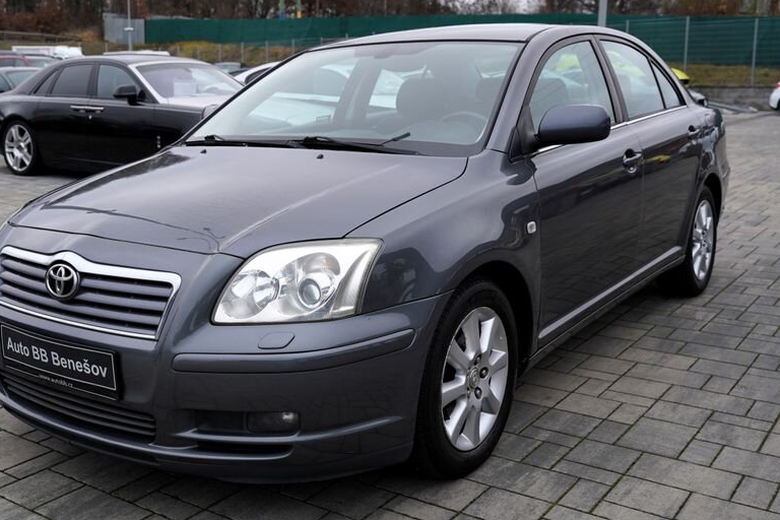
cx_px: 321
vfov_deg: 33.4
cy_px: 228
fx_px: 867
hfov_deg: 48.2
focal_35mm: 40
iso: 100
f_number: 4.5
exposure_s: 1/80
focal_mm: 30
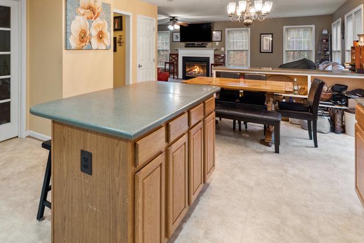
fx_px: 233
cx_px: 130
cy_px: 51
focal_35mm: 23
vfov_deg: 51.9
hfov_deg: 74.3
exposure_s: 1/3
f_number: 8
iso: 640
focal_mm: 14
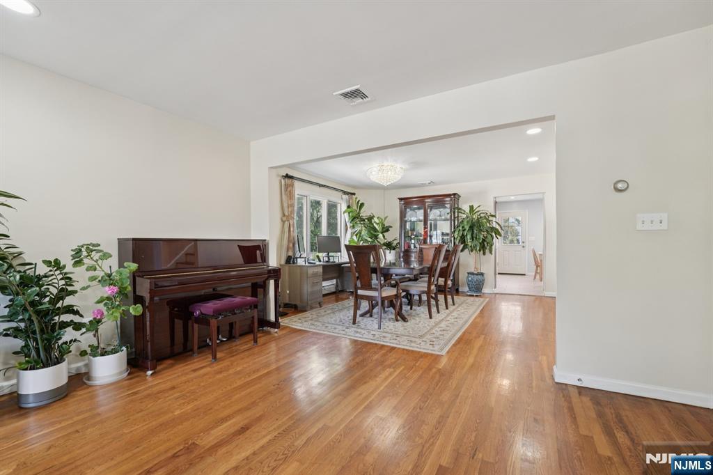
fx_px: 277
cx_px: 356
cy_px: 238
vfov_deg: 81.2
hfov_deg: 104.3
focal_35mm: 14
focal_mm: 14
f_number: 8
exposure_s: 1/6
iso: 250
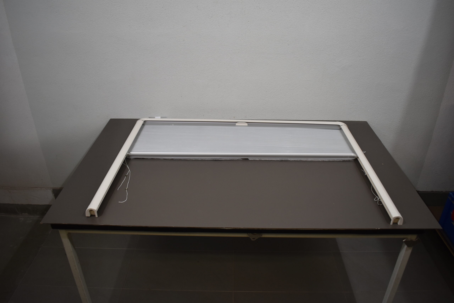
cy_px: 152
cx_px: 227
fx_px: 340
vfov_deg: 47.9
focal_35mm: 27
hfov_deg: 67.4
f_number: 4.5
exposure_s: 1/250
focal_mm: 18
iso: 400
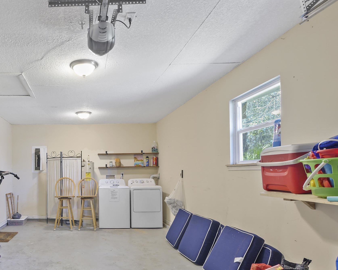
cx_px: 78
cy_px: 182
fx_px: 250
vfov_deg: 55.5
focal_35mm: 25
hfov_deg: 63.4
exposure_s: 1/1.67
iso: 400
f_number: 4
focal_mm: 7
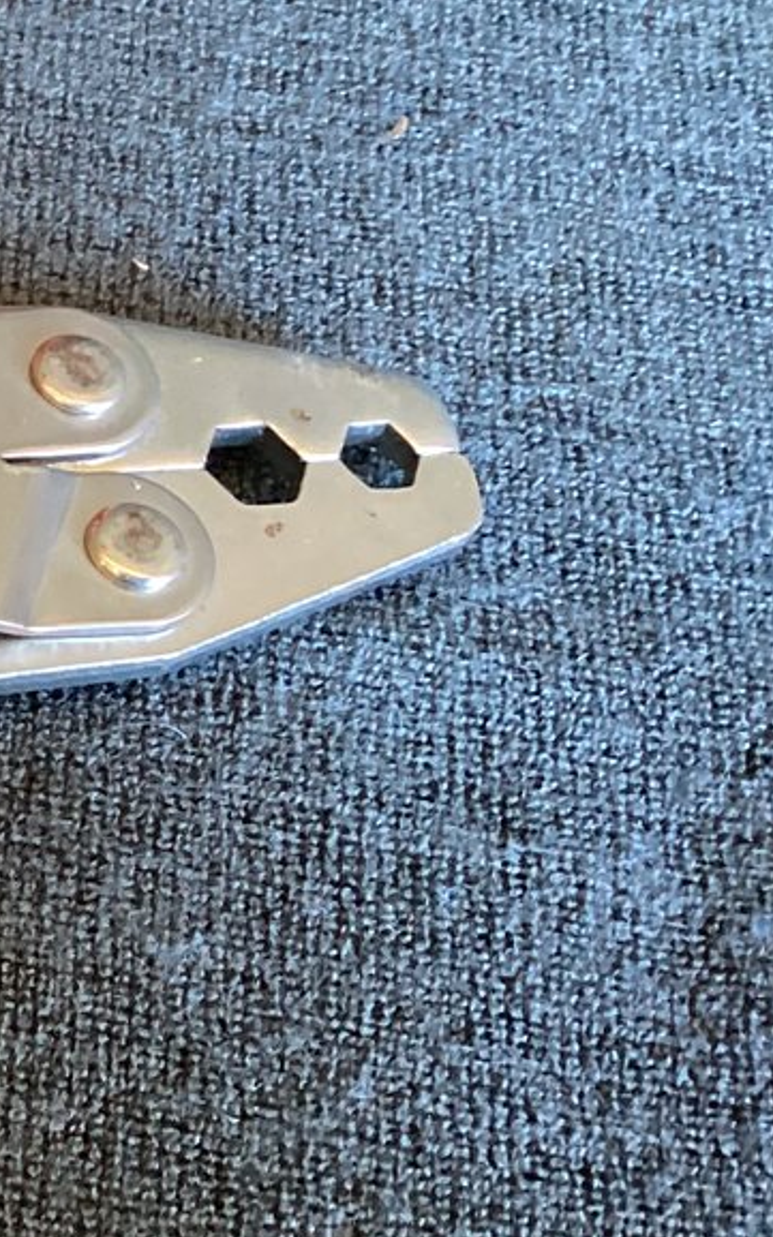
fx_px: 2900
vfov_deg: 24.0
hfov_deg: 13.0
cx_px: -823
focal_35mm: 86
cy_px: 493
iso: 320
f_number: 2.4
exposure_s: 1/40
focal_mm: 3.3
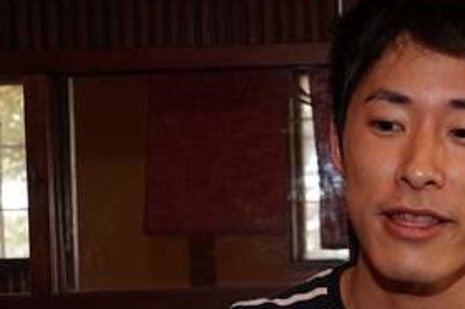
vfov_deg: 18.2
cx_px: 442
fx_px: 942
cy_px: 294
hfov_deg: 26.5
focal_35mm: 73
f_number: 4
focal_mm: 22
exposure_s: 1/60
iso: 500
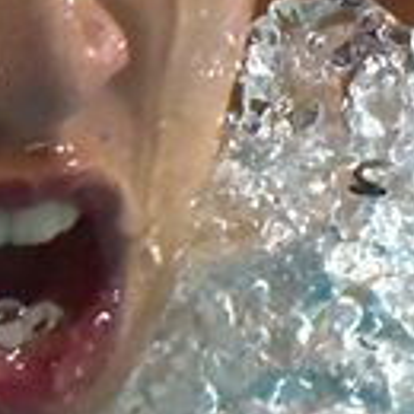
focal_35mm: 3025
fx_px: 40931
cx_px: -89
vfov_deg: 0.6
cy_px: -14
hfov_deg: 0.6
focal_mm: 600
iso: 1250
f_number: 6.3
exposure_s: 1/800
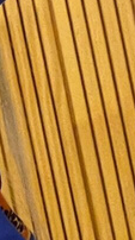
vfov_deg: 12.2
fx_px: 1035
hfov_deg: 6.9
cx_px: -232
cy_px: 425
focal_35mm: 162
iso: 250
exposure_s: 1/33
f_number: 2.2
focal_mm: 2.71
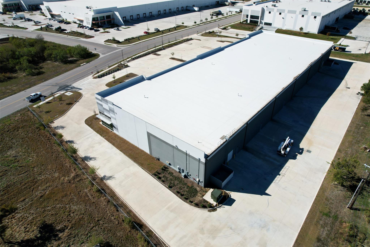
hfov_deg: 78.6
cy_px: 124
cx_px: 185
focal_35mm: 22
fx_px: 226
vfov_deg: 57.2
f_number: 2.8
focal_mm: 8.4
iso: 120
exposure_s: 1/4000
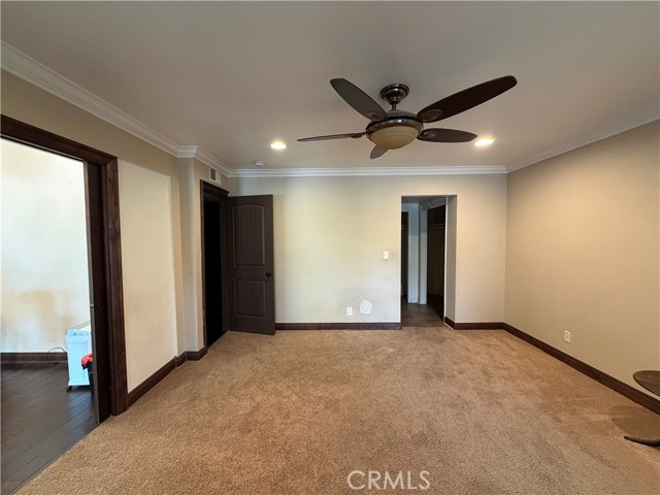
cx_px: 330
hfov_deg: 102.1
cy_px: 248
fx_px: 267
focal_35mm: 14
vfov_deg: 85.7
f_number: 2.2
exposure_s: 1/60
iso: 500
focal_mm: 2.22
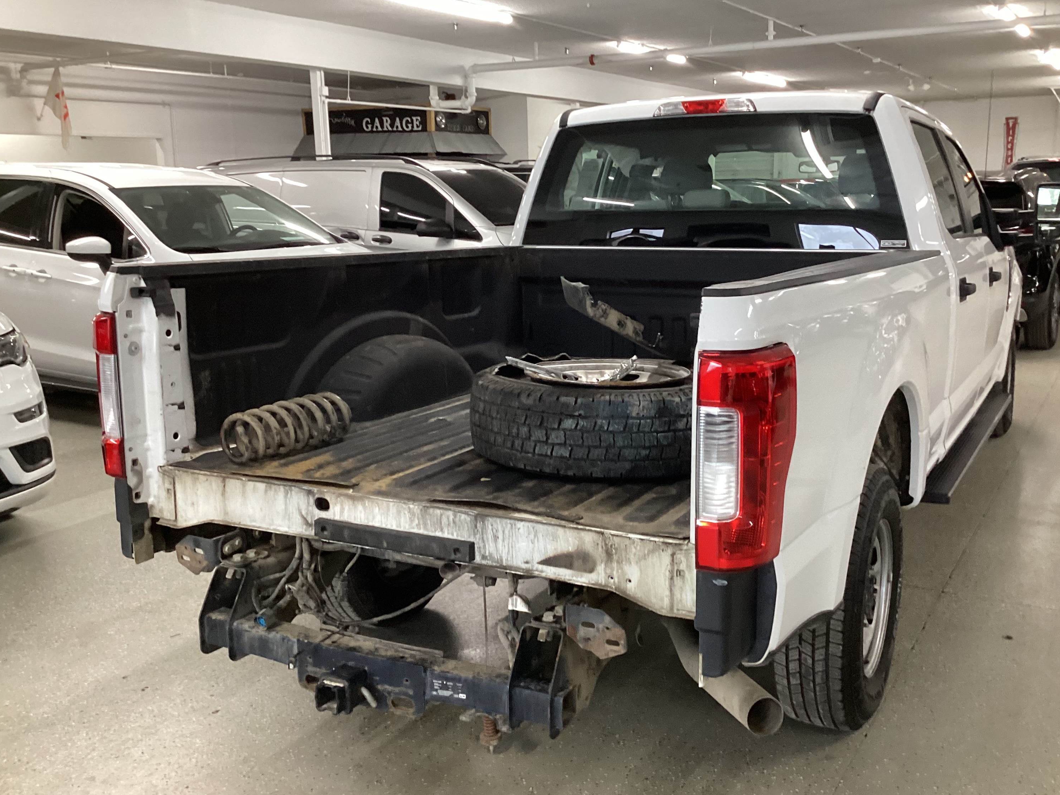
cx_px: 572
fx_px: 1041
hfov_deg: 53.9
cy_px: 384
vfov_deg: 41.8
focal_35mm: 34
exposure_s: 1/60
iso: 250
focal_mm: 3.3
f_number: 2.4
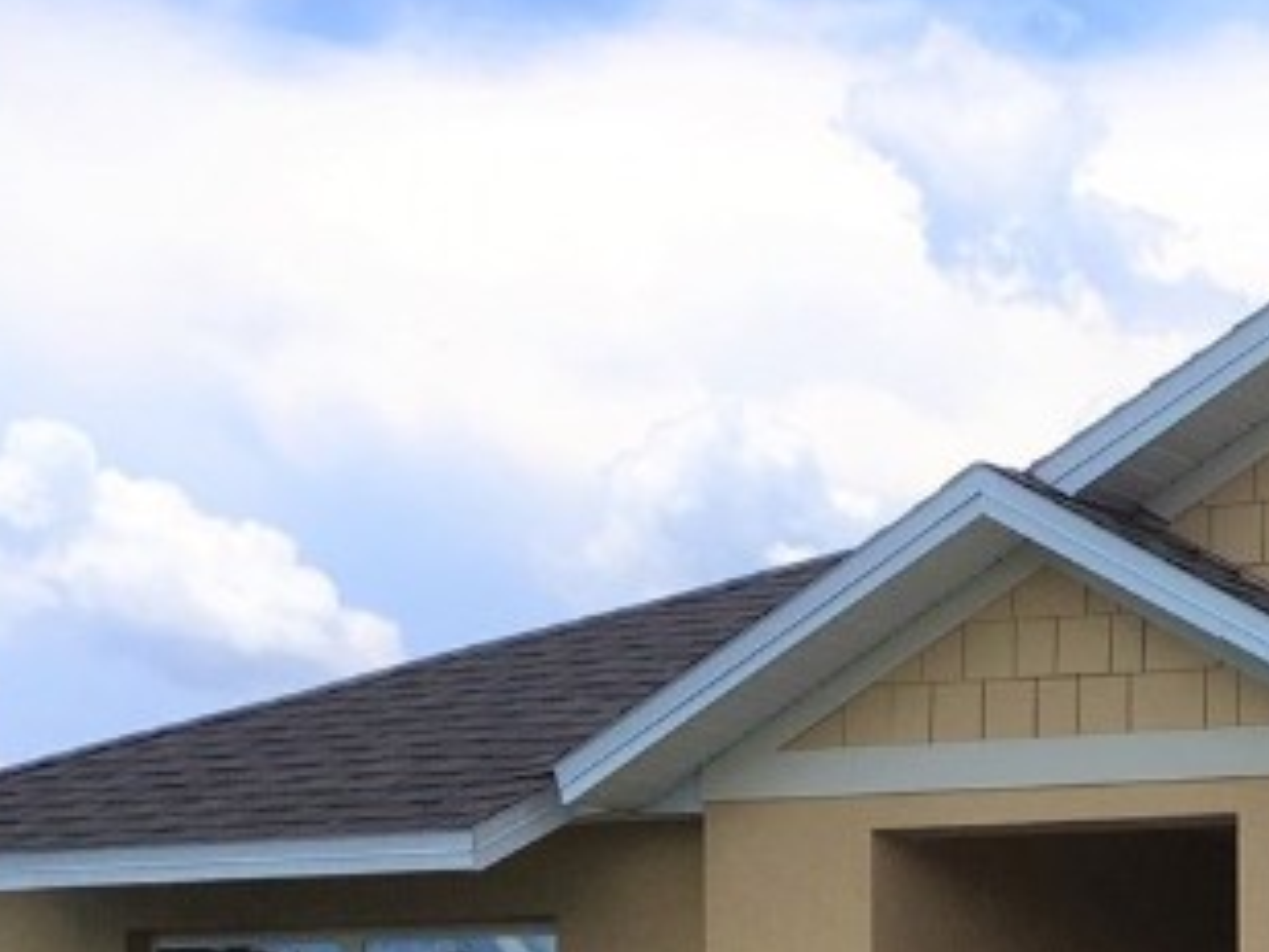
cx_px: 1860
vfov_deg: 14.4
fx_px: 3521
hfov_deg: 18.3
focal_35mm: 96
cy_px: 1428
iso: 25
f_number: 2.2
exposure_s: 1/1603
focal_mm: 4.15
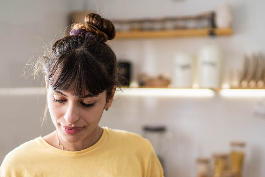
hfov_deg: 34.5
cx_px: 131
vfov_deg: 23.3
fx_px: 427
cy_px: 122
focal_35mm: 58
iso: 100
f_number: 1.4
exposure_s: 1/400
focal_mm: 35
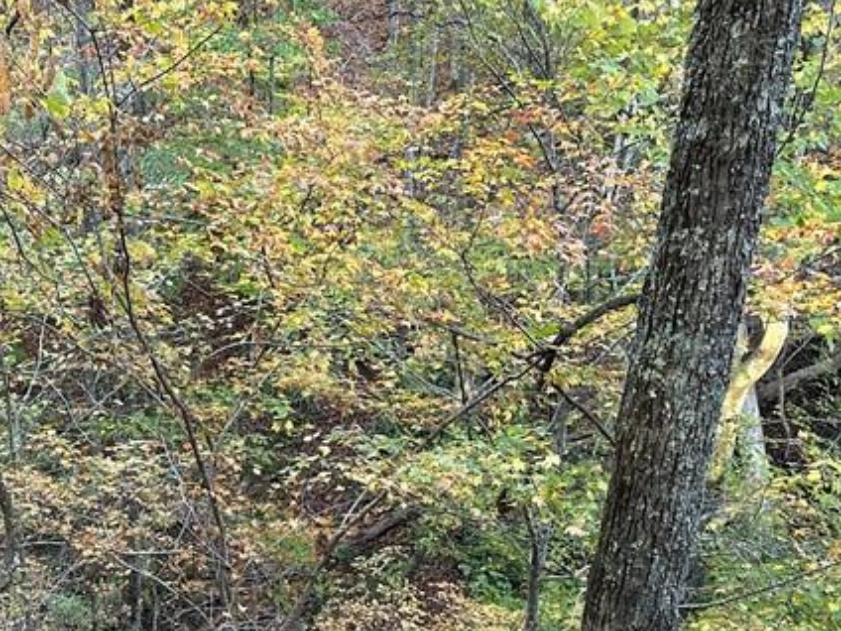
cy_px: 601
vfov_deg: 24.3
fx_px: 1409
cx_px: 63
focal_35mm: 58
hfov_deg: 31.5
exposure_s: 1/121
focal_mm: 6.86
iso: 160
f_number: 1.78
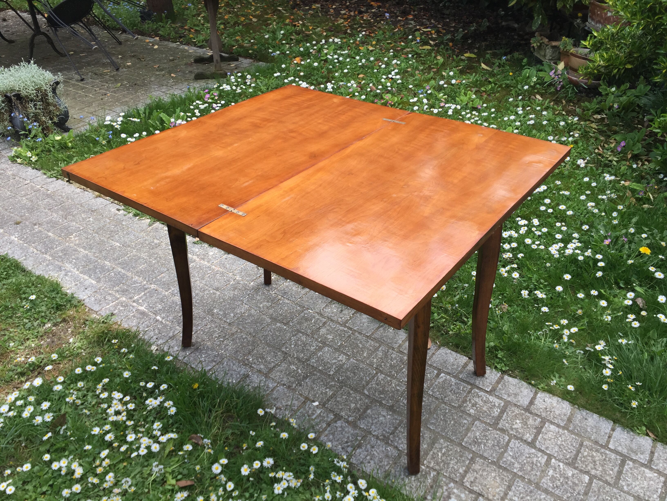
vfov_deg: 48.2
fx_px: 559
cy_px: 250
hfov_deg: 61.7
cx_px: 334
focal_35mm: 29
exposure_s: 1/341
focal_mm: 4.15
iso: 32
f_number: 2.2
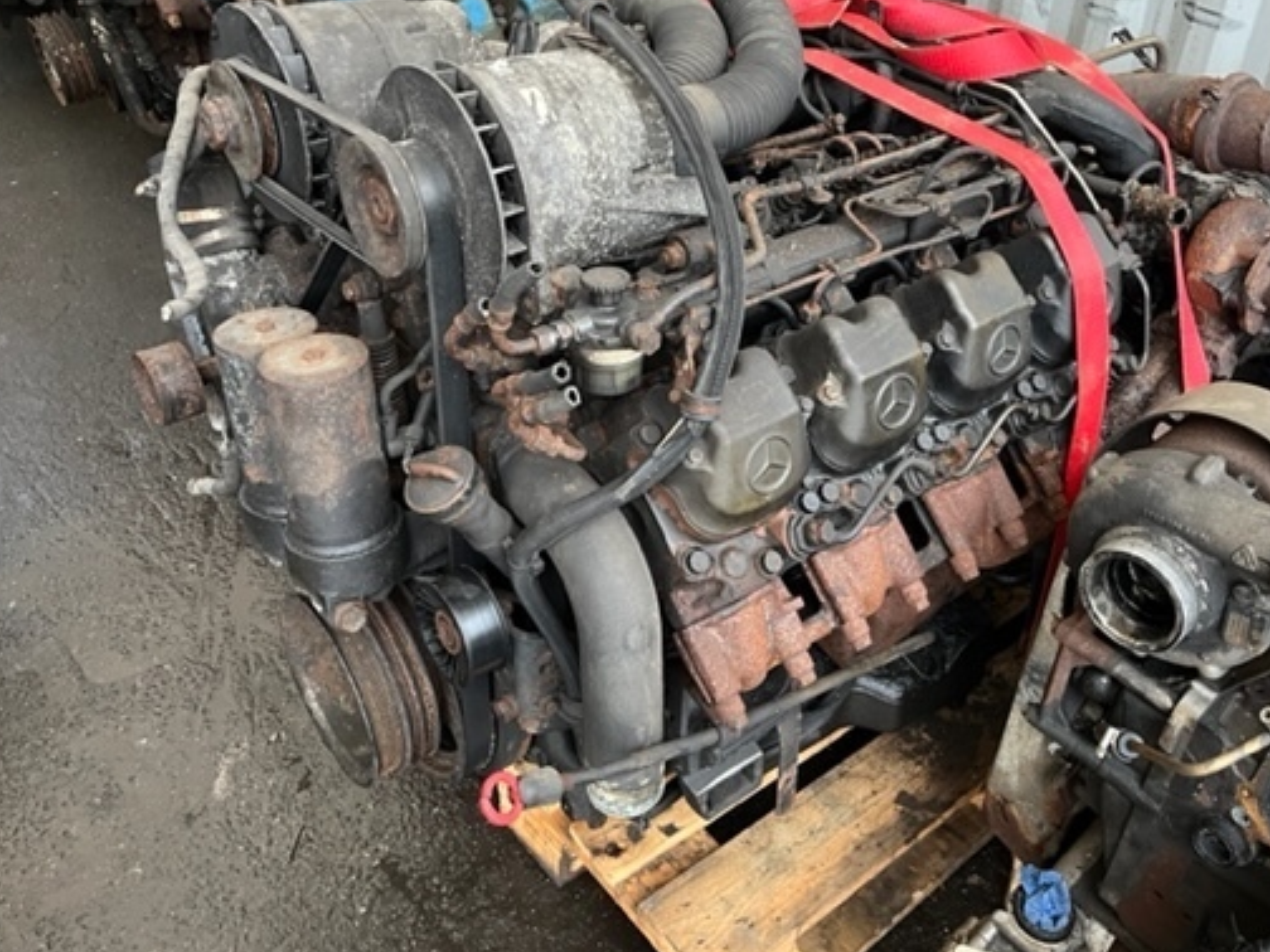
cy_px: 363
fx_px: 1211
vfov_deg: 42.7
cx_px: 728
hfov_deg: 55.1
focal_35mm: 33
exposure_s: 1/60
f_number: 1.6
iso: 250
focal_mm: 5.1
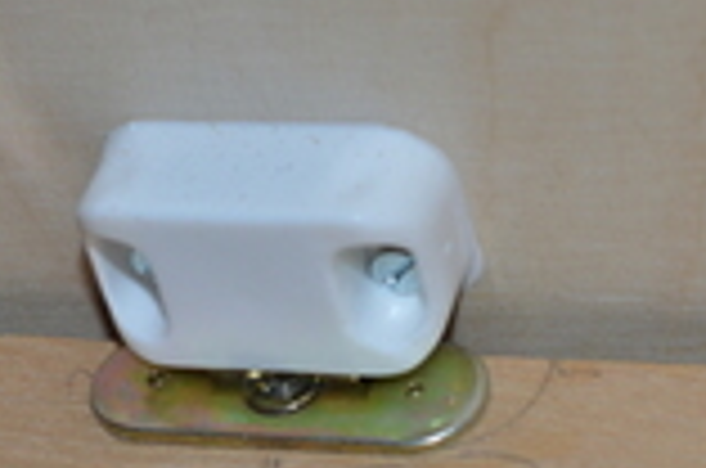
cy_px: 382
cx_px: 391
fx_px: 3372
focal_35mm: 172
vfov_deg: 7.9
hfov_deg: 12.0
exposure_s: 1/60
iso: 100
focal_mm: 45
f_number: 8
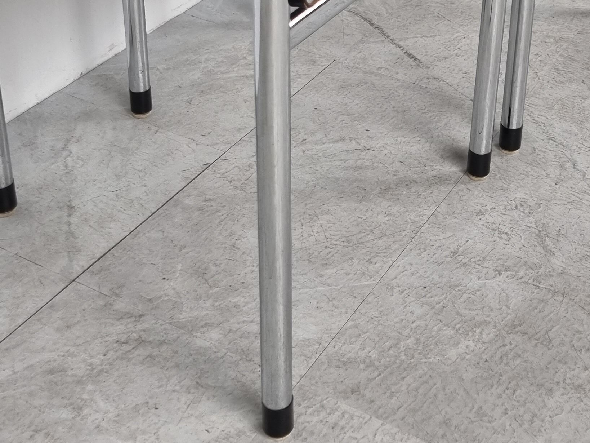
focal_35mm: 64
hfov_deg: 30.2
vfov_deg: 21.7
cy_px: -50
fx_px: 1091
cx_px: 352
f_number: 1.8
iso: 100
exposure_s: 1/100
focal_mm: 5.4
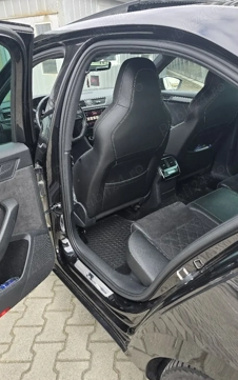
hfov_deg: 46.0
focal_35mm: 27
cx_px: 131
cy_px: 202
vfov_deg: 68.3
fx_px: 280
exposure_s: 1/182
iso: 50
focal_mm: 6.3
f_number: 1.7
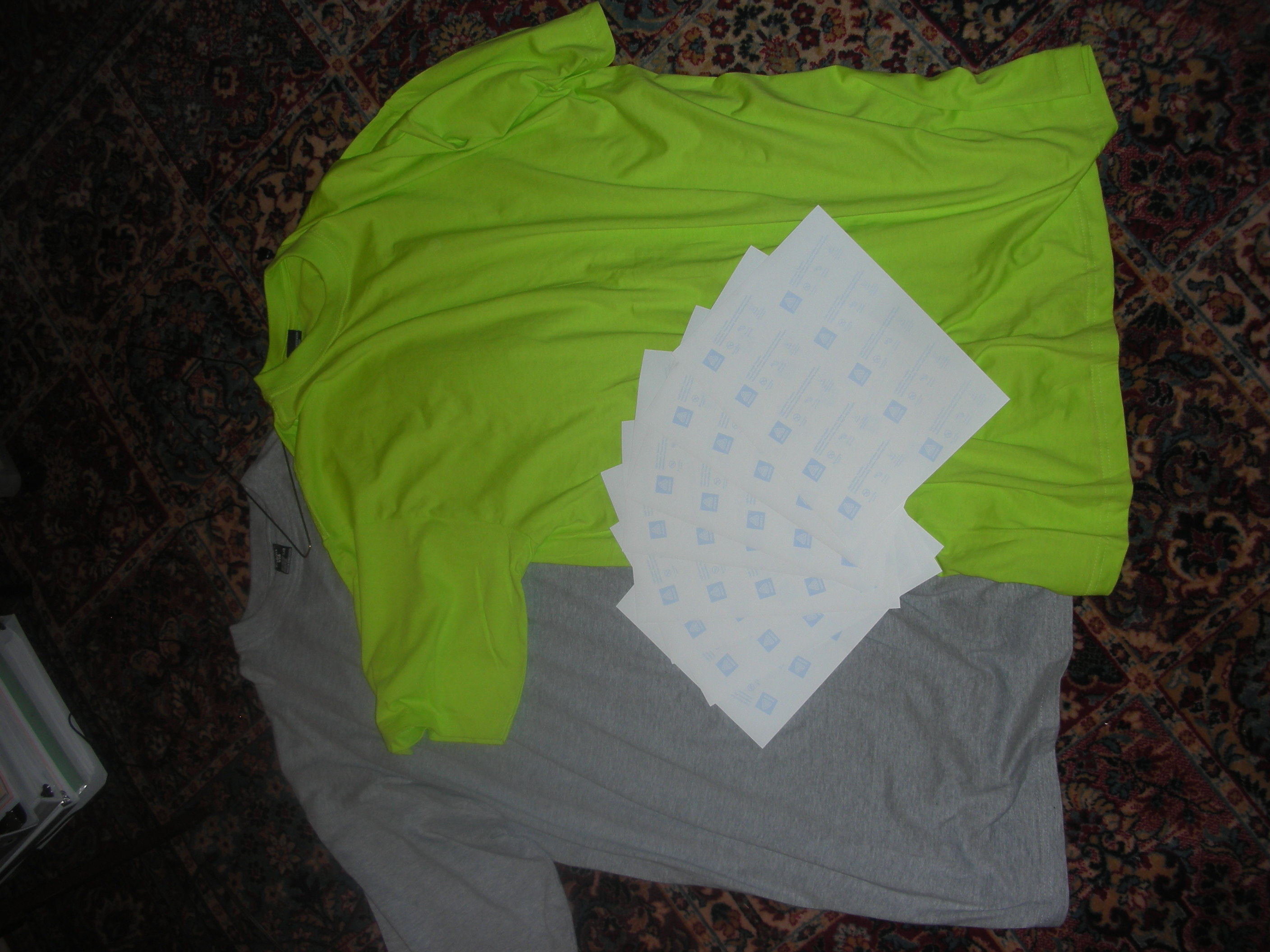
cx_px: 635
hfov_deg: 52.6
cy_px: 476
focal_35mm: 35
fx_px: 1284
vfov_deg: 40.7
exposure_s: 1/60.1
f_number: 3
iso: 50
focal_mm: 5.8
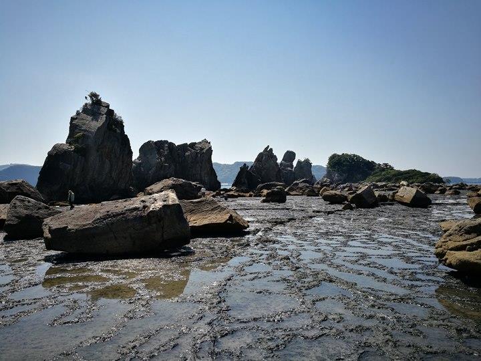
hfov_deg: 65.3
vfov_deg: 51.4
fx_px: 375
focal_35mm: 27
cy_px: 180
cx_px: 240
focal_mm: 4.5
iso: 50
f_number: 2.2
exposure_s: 1/1314
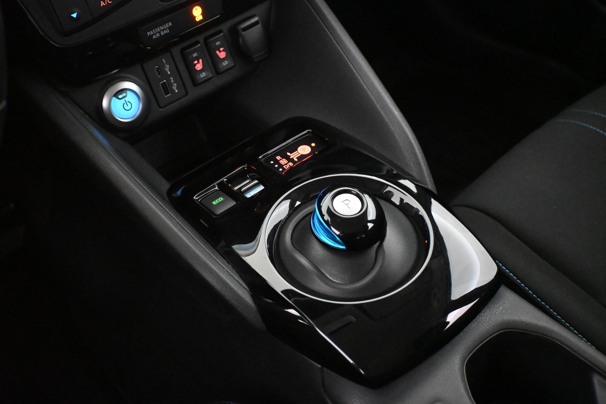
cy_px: 202
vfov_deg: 32.4
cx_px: 303
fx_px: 694
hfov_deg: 47.2
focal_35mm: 41
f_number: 4.5
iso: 12800
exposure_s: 1/60
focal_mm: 27.5
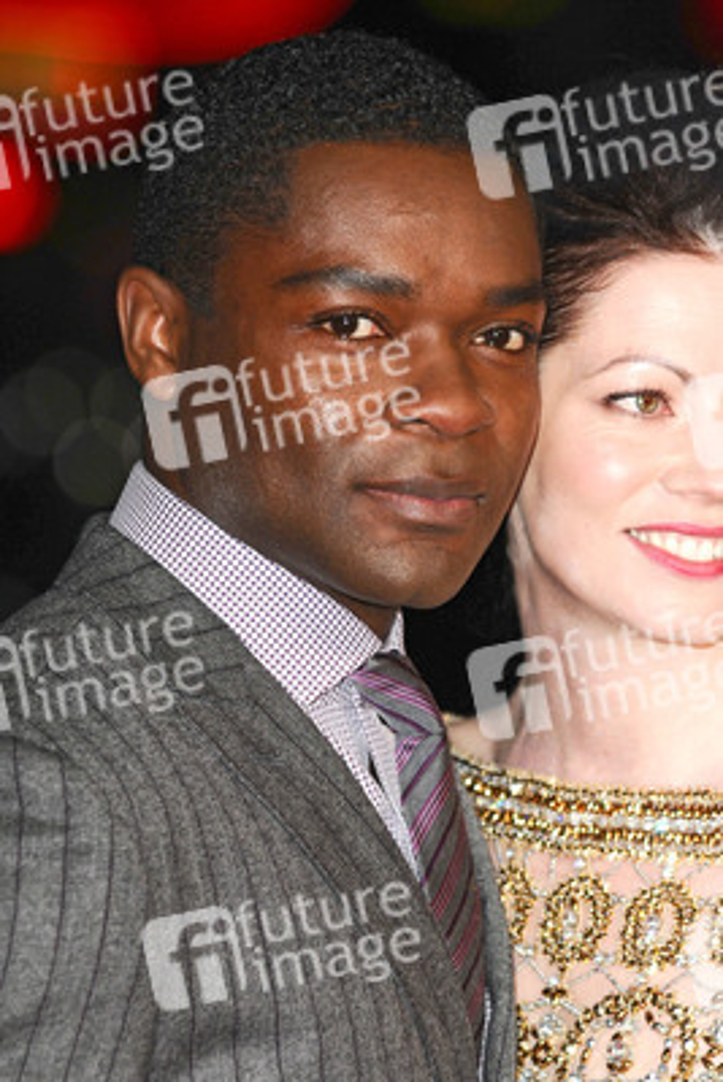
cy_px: 541
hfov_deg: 4.6
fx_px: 9029
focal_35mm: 300
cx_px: 362
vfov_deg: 6.9
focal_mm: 200
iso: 320
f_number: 4.5
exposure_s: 1/200
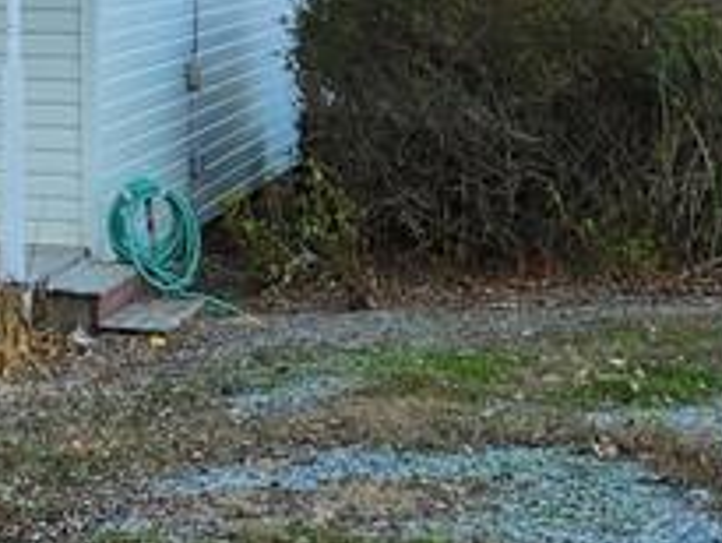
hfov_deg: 15.7
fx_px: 2400
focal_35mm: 115
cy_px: -63
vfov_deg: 12.7
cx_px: -359
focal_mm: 5.4
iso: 20
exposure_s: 1/213
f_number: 1.8
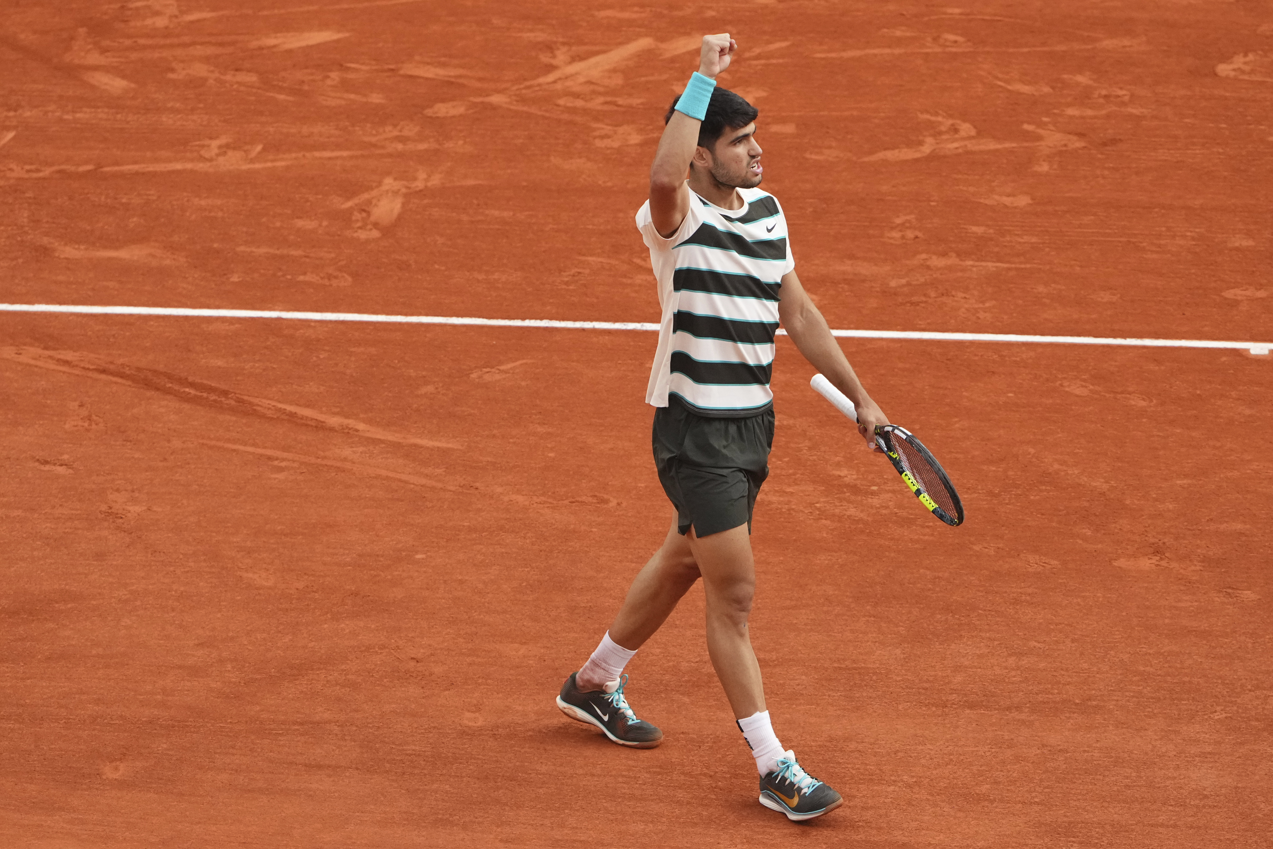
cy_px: 424
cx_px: 636
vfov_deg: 2.3
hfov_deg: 3.4
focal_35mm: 600
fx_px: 21215
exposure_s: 1/5000
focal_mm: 400
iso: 3200
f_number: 4
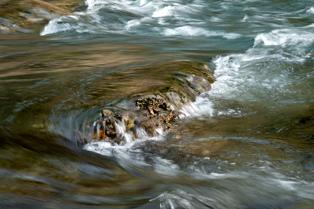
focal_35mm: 120
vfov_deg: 11.4
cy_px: 104
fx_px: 1047
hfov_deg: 17.1
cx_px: 157
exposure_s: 1/15
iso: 100
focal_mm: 80
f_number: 11
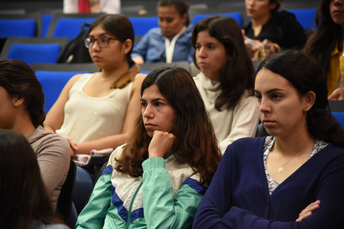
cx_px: 172
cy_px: 114
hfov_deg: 19.5
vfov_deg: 13.0
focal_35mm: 105
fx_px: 1003
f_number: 4
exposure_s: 1/40
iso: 1600
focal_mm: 105
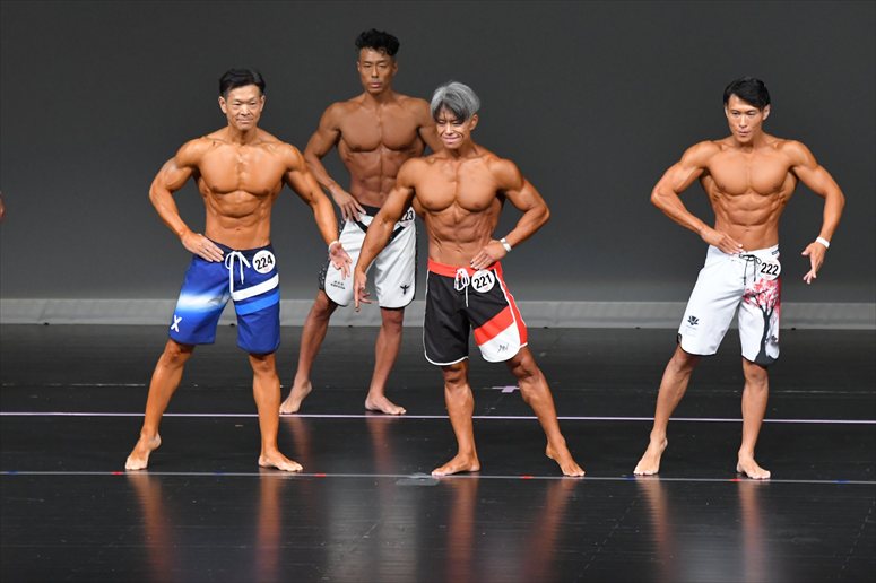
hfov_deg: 7.6
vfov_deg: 5.1
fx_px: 6567
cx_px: 438
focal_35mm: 270
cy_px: 292
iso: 4000
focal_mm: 180
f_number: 5.6
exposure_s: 1/400
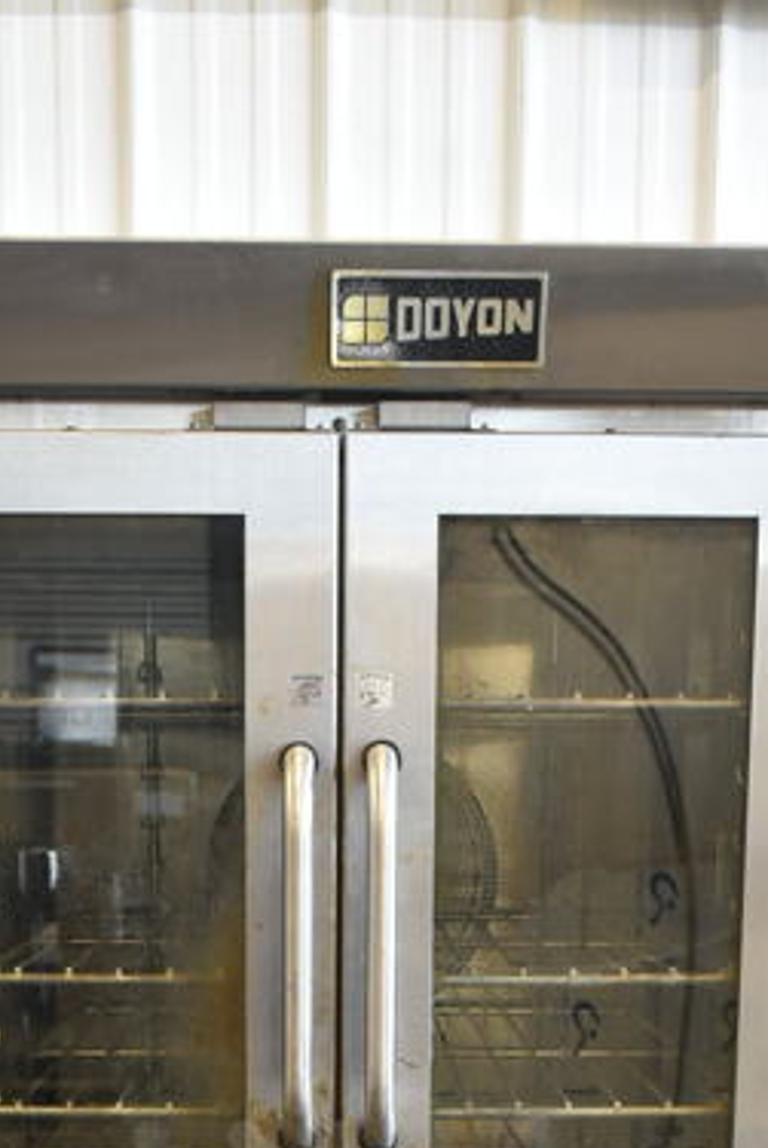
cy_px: 1263
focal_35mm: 73
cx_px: 340
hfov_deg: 18.7
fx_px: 2329
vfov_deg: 25.6
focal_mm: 20
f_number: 3.5
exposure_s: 1/30
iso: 250
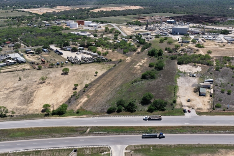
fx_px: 208
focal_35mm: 32
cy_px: 75
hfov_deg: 58.5
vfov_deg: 41.2
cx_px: 132
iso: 160
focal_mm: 14.45
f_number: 2.8
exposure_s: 1/2000
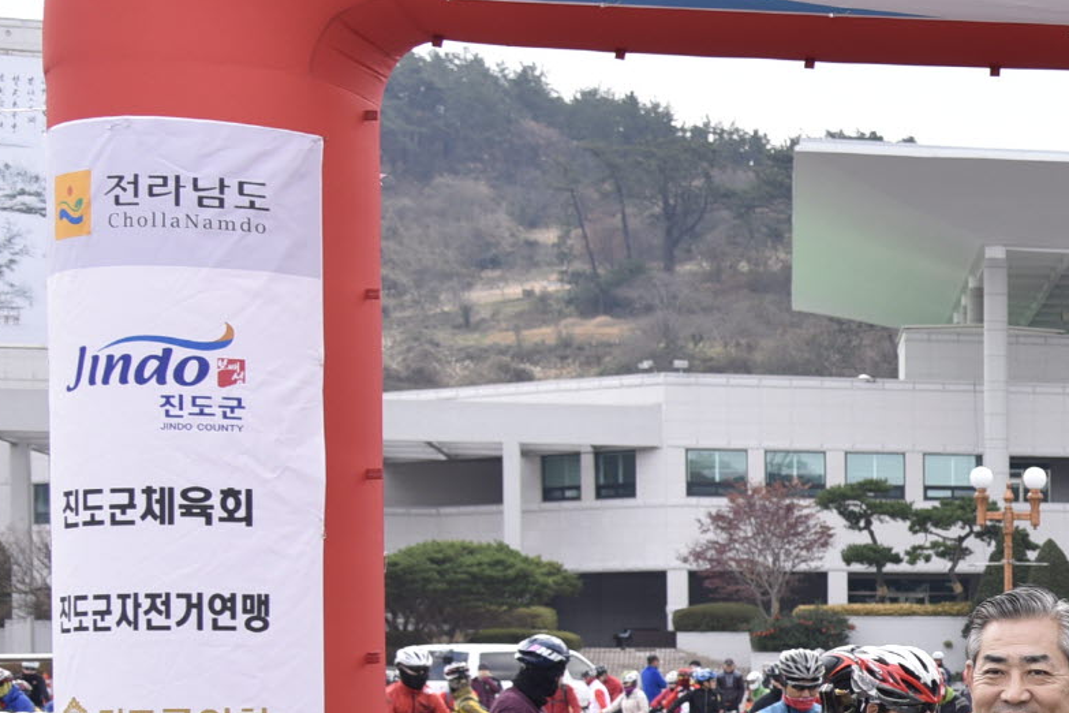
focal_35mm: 95
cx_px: 1596
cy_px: 740
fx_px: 2821
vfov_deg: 14.1
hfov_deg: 18.9
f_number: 5
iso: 200
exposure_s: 1/160
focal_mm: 31
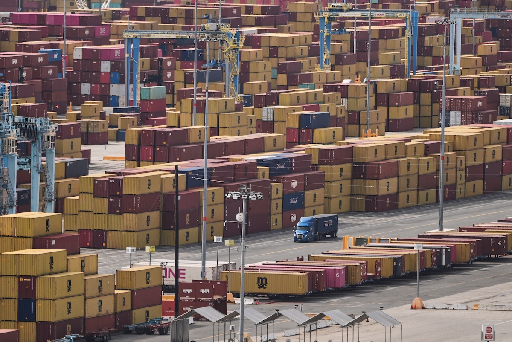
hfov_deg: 4.6
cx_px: 256
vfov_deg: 3.1
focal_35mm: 450
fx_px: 6404
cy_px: 171
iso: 320
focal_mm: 300
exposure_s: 1/3200
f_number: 5.6
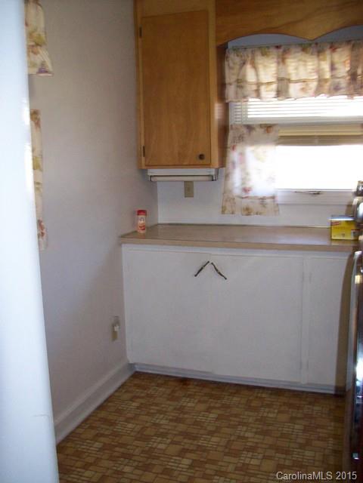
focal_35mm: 36
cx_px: 182
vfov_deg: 51.4
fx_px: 503
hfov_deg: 39.7
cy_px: 242
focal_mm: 6
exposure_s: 1/64
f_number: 2.7
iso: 200
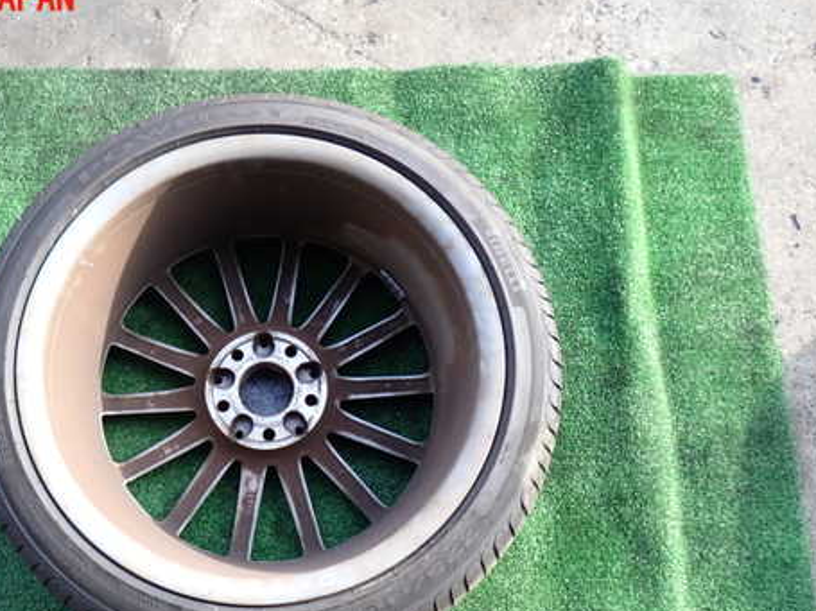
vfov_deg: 42.6
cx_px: 287
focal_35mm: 33
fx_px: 778
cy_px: 380
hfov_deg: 54.5
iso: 100
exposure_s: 1/30
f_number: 5.6
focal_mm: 4.5
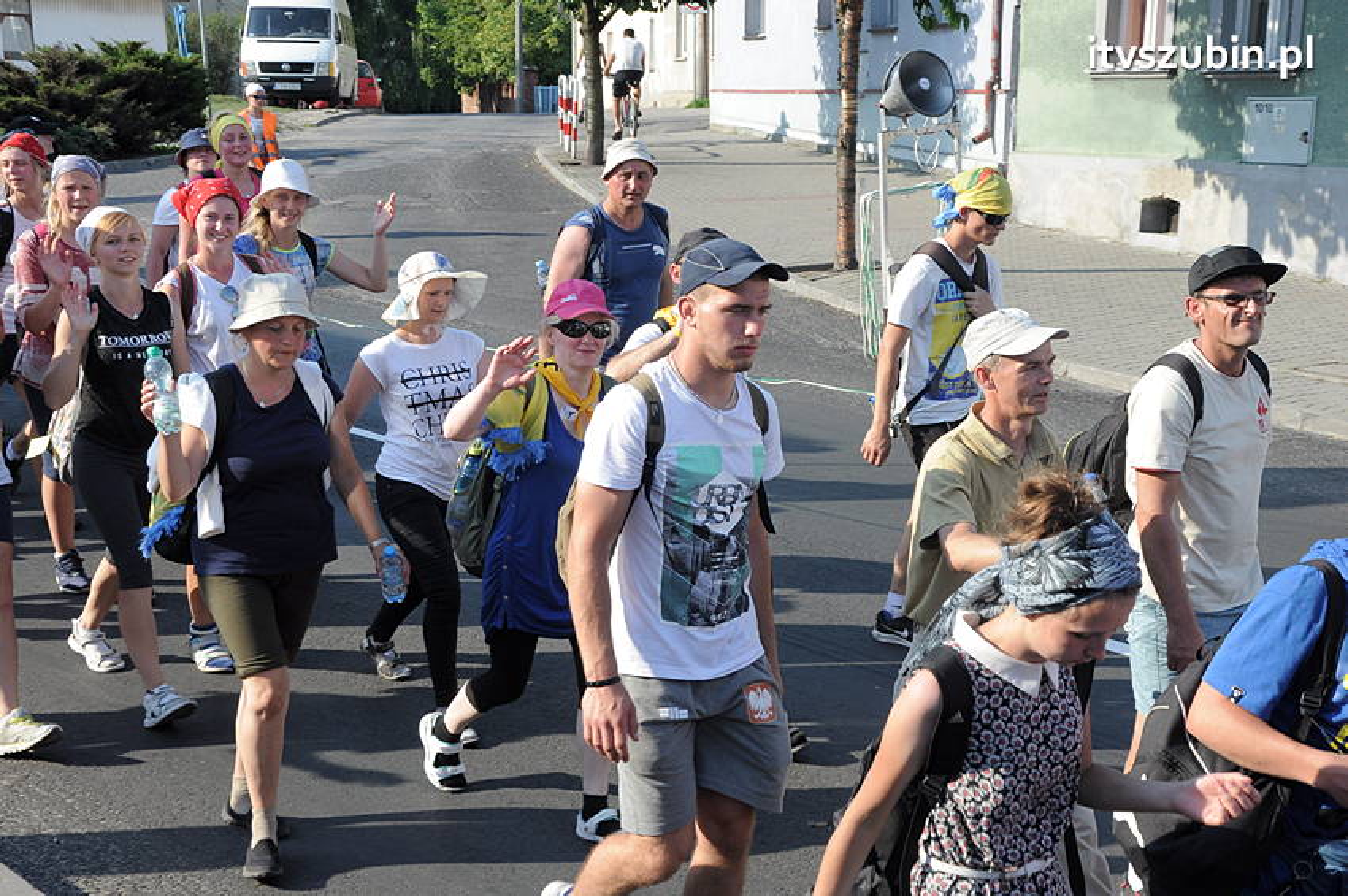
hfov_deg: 37.9
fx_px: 1964
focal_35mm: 52
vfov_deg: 25.7
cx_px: 674
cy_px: 448
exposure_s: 1/400
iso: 400
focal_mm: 35
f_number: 10
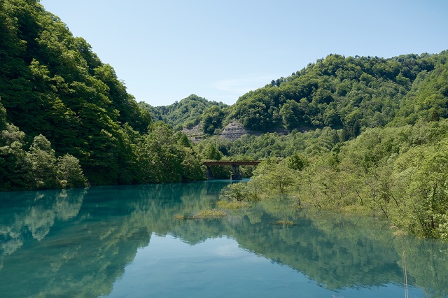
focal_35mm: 34
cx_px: 224
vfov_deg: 38.8
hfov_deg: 55.8
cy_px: 149
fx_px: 423
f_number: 4
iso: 125
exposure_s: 1/500
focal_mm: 22.7
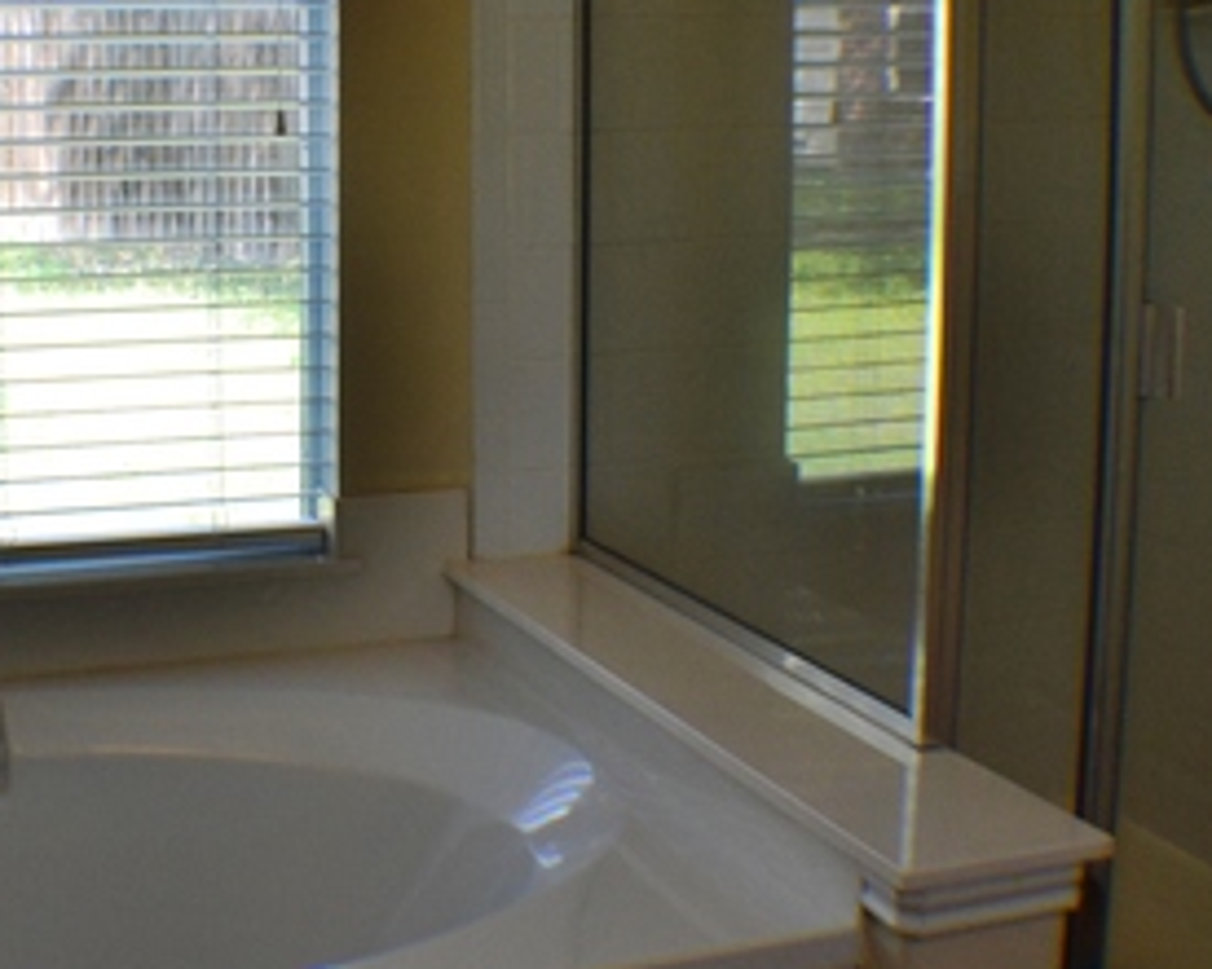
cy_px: 222
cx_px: 291
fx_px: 2583
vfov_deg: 21.1
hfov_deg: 26.1
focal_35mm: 72
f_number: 8
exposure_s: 1/60
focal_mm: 22
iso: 400
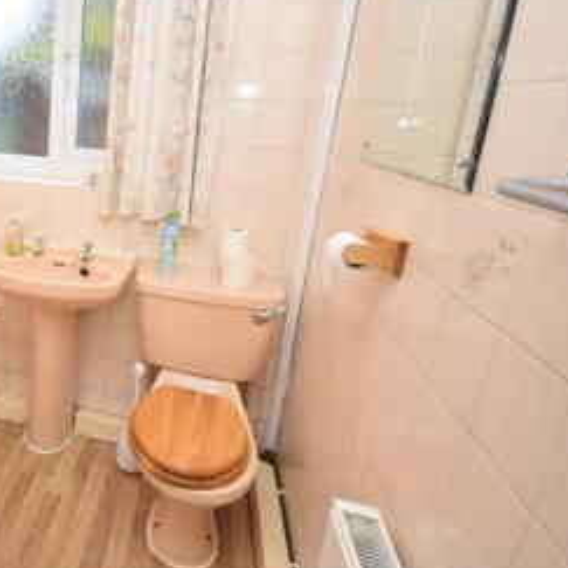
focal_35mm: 25
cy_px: 244
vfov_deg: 62.7
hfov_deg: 53.4
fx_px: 464
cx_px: 37
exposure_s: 1/125
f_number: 4
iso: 1400
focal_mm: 10
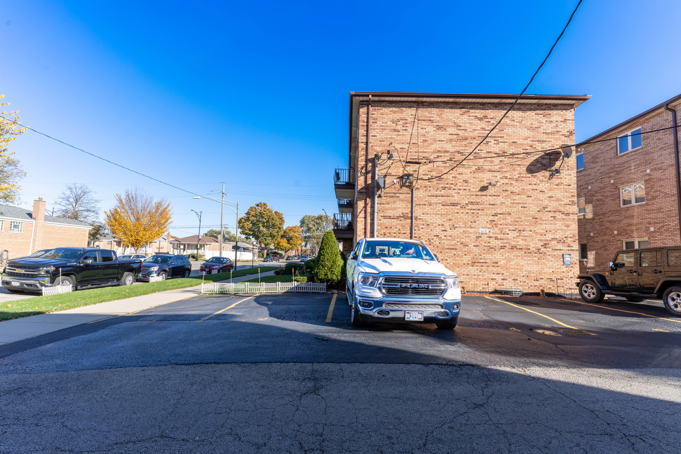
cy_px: 227
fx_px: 322
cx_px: 340
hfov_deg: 93.3
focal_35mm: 17
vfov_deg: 70.4
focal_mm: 17
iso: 125
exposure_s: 1/1000
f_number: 9
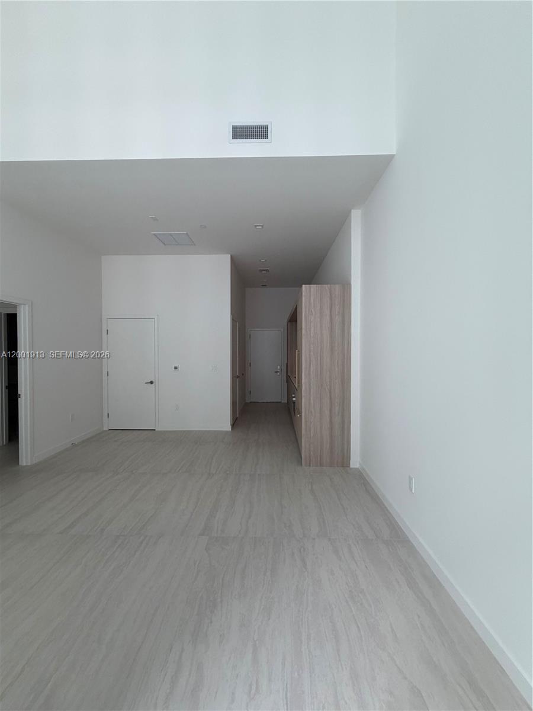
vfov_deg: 102.1
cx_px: 266
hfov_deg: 85.7
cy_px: 356
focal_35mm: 14
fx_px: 287
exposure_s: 1/114
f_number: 2.2
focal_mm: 2.22
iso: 250
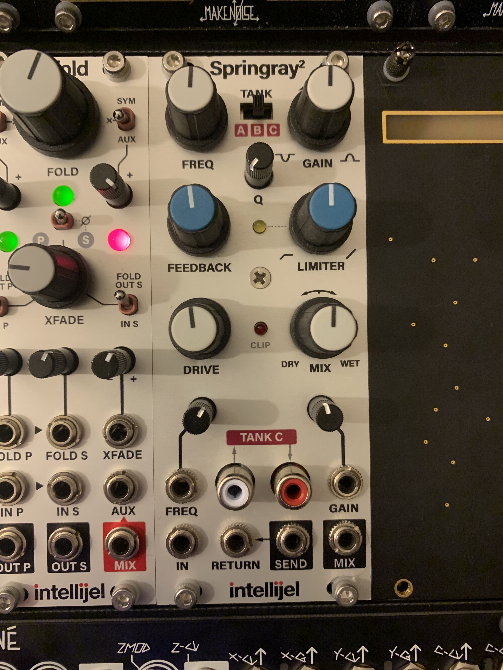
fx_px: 504
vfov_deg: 67.3
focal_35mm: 26
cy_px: 335
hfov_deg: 53.1
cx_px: 252
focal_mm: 4.25
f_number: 1.8
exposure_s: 1/33
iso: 320
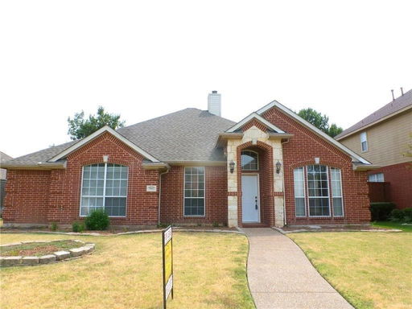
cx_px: 206
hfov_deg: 71.6
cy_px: 154
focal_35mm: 24
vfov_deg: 56.8
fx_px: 286
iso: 100
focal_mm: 4.3
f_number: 5
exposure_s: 1/500
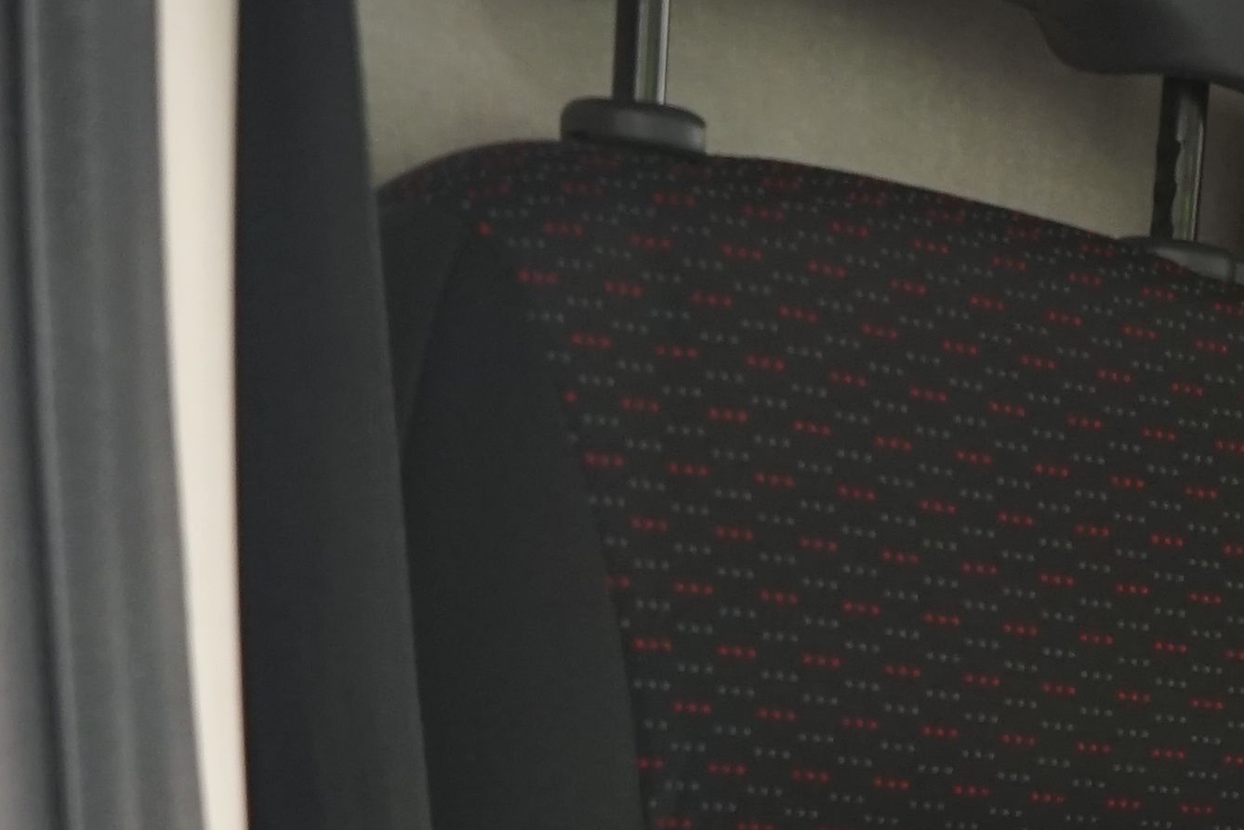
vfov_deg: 9.6
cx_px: 1398
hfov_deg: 15.3
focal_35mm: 130
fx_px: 4492
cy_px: 1803
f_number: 5.6
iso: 800
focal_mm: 29
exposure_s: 1/6
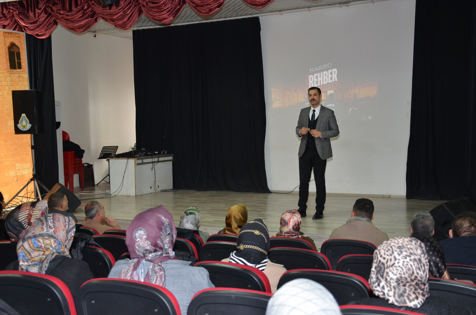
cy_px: 158
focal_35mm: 45
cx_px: 238
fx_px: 594
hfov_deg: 43.7
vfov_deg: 29.7
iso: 800
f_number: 4
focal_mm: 30
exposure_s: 1/60
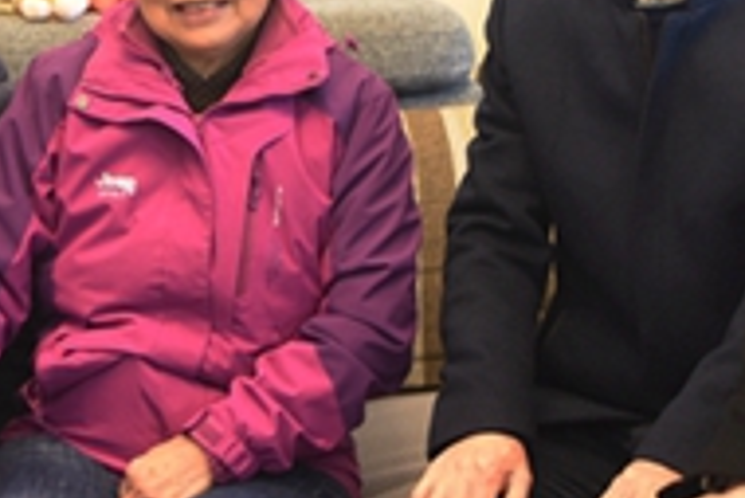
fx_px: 2092
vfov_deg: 13.5
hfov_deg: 19.9
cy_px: 129
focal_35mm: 101
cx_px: 125
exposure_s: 1/25
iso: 800
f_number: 2.8
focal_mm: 24
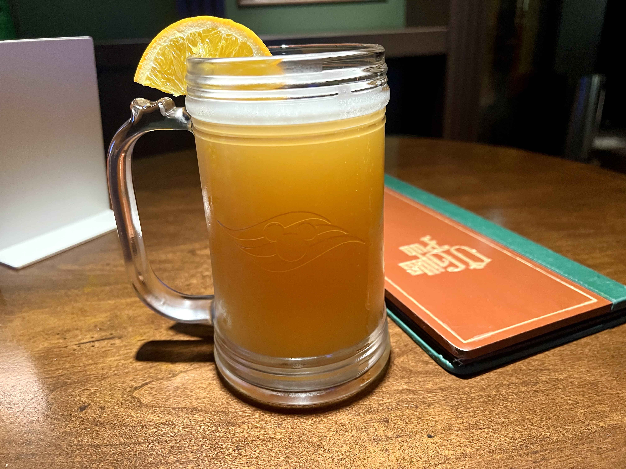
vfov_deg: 53.1
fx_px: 470
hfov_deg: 67.3
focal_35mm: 26
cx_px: 313
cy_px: 234
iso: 500
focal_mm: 5.7
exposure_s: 1/40
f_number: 1.5
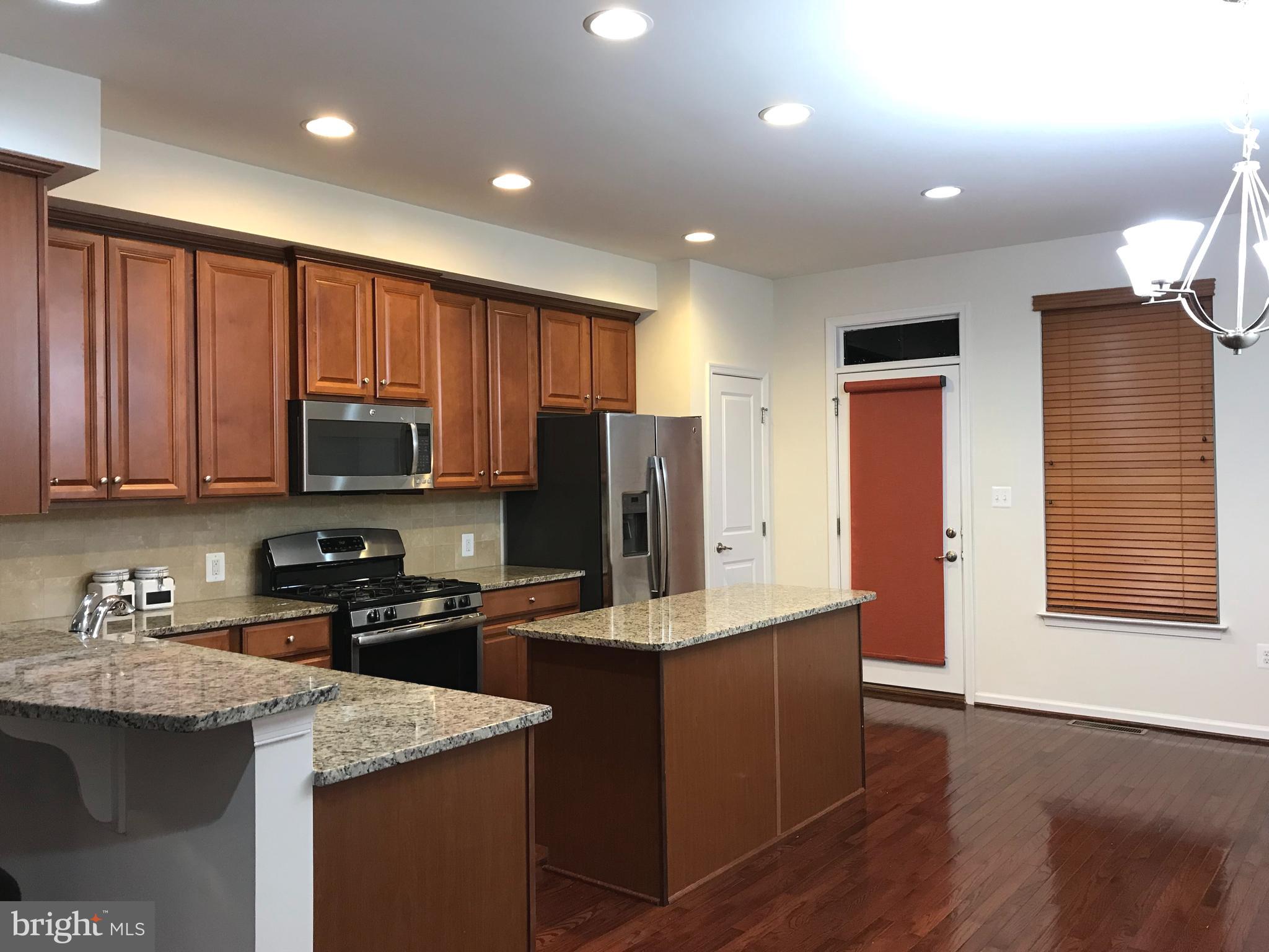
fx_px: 1026
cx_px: 634
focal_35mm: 28
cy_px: 476
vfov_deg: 49.7
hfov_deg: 63.4
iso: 40
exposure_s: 1/15
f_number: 1.8
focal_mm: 3.99
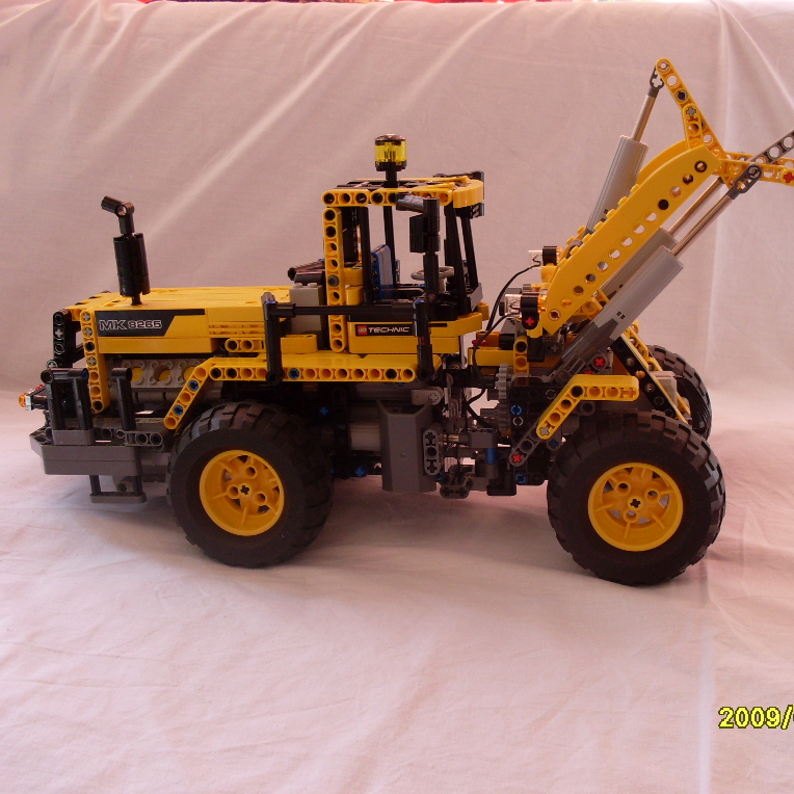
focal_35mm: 45
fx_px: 1168
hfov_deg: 37.4
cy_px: 396
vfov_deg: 37.6
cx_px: 486
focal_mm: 6.3
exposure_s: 1/90
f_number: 2.8
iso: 80
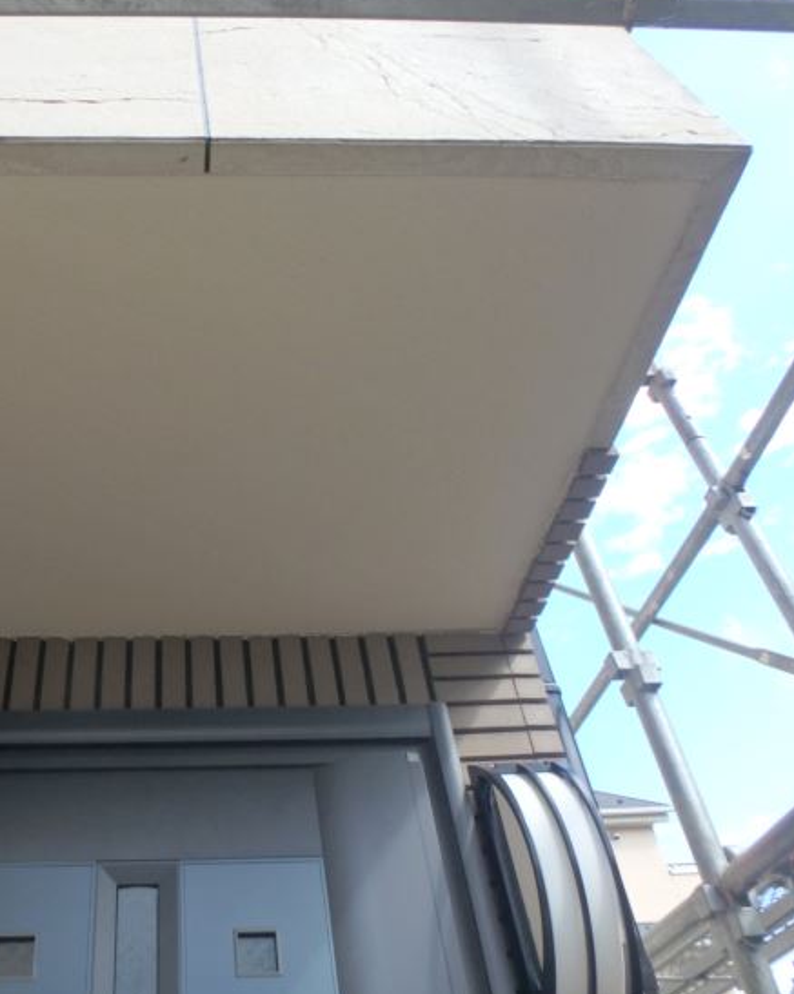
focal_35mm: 30
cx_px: 189
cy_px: 518
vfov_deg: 58.8
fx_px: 882
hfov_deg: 46.5
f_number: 3.5
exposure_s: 1/250
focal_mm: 3.7
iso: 125
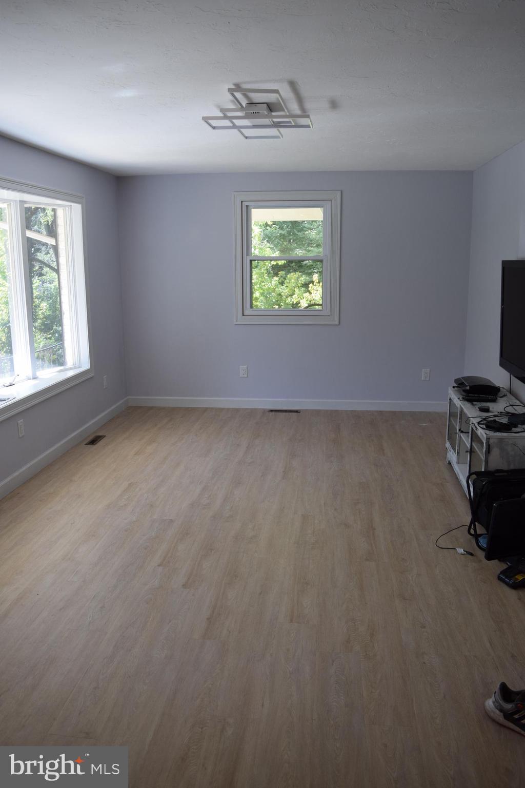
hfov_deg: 47.9
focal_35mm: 27
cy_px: 394
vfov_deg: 67.4
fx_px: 591
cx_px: 262
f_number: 5
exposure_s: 1/100
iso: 400
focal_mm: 18
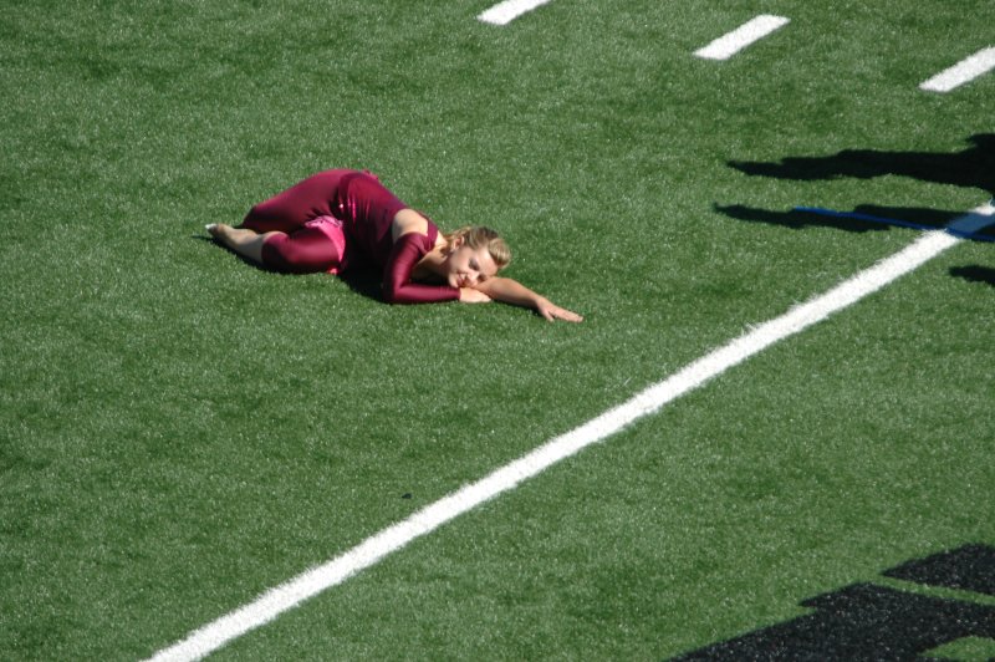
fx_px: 16569
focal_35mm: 600
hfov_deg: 3.4
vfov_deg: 2.3
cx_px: 498
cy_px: 331
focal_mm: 400
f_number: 5.6
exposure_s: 1/640
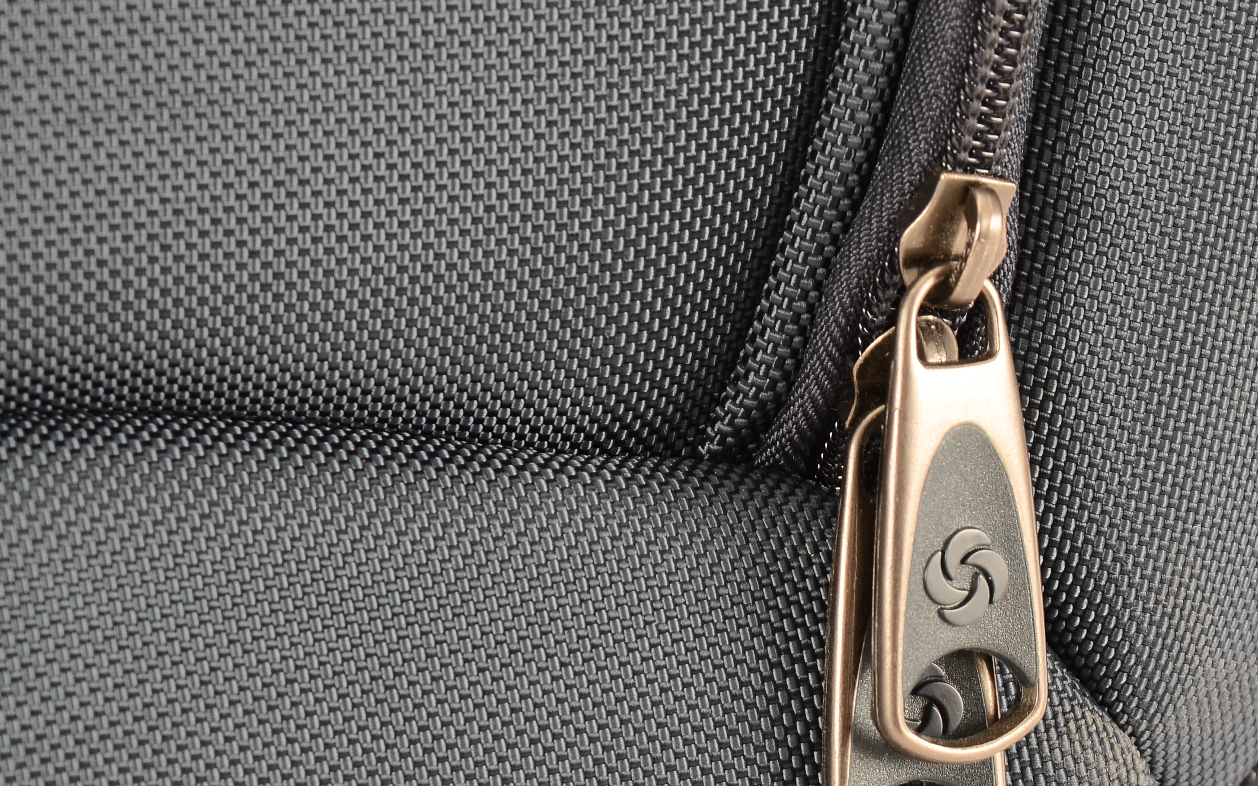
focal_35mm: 120
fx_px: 4105
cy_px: 496
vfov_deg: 10.9
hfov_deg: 17.4
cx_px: 714
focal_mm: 55
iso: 250
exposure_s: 1/80
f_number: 10
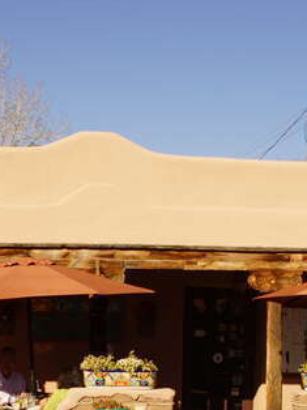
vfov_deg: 18.9
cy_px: 323
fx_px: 1220
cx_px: 152
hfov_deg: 14.3
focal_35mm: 103
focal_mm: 28
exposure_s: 1/200
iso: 100
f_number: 13
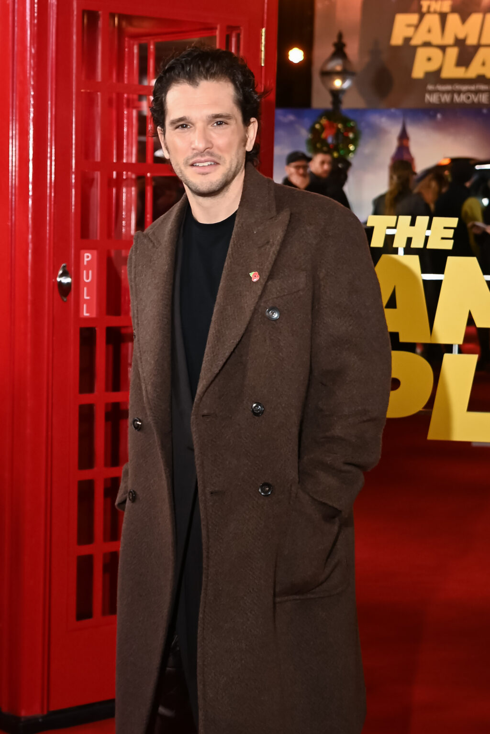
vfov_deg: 42.7
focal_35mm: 46
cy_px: 367
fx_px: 939
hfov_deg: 29.2
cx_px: 245
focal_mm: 46
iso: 1250
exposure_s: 1/400
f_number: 4
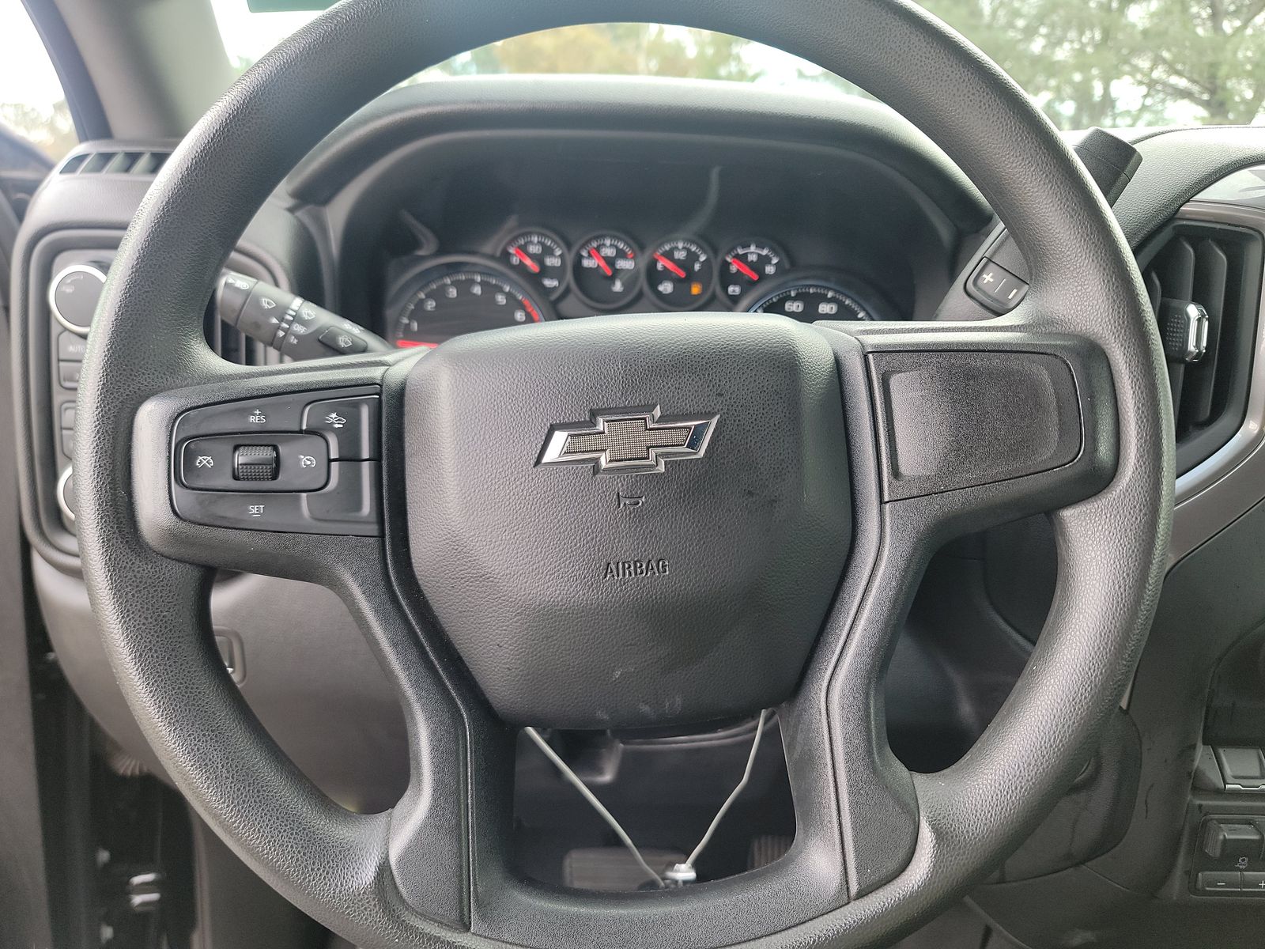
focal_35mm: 24
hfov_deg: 71.6
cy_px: 474
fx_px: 877
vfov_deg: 56.8
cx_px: 632
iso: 111
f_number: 1.8
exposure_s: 1/59
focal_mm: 6.7
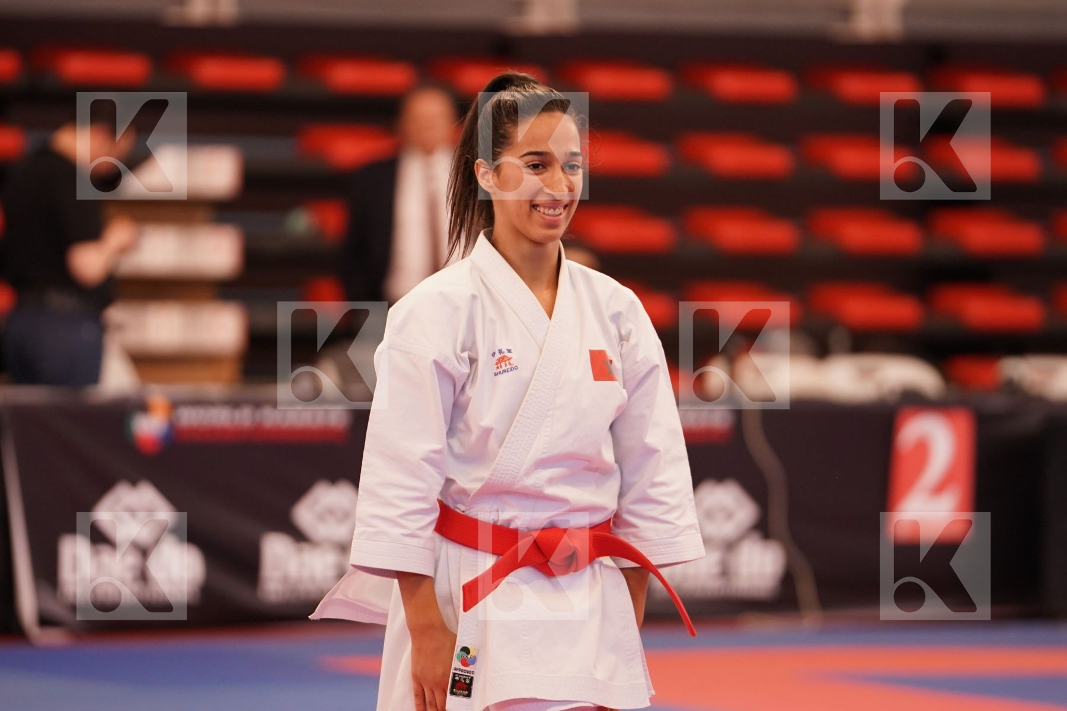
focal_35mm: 300
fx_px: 8891
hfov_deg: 6.9
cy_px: 356
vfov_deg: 4.6
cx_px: 534
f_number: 2.8
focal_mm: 200
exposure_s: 1/500
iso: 1250
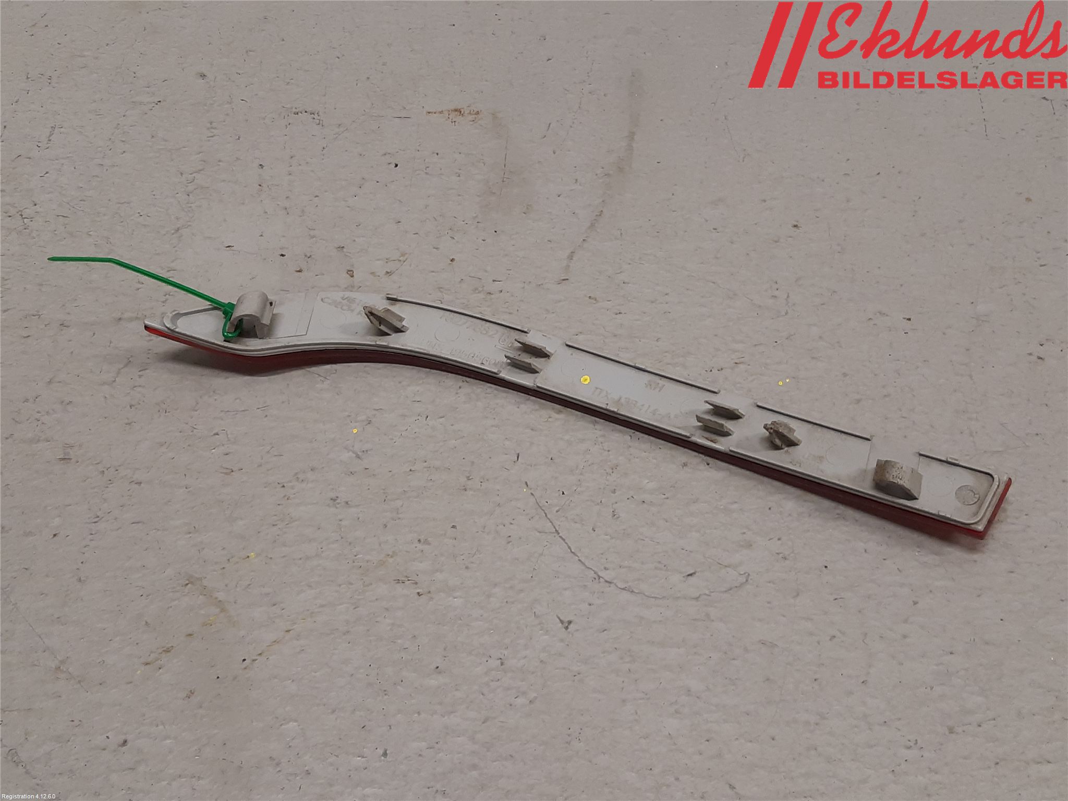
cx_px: 534
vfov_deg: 53.1
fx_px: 802
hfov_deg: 67.3
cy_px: 400
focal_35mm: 26
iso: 80
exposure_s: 1/50
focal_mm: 3.93
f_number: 1.7
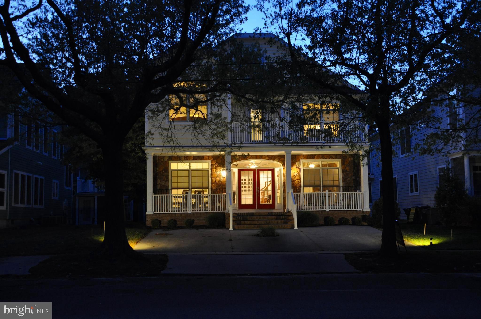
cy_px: 160
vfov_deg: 31.8
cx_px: 240
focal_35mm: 42
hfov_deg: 46.5
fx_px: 560
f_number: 5.6
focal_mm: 28
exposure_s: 1/6
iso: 800
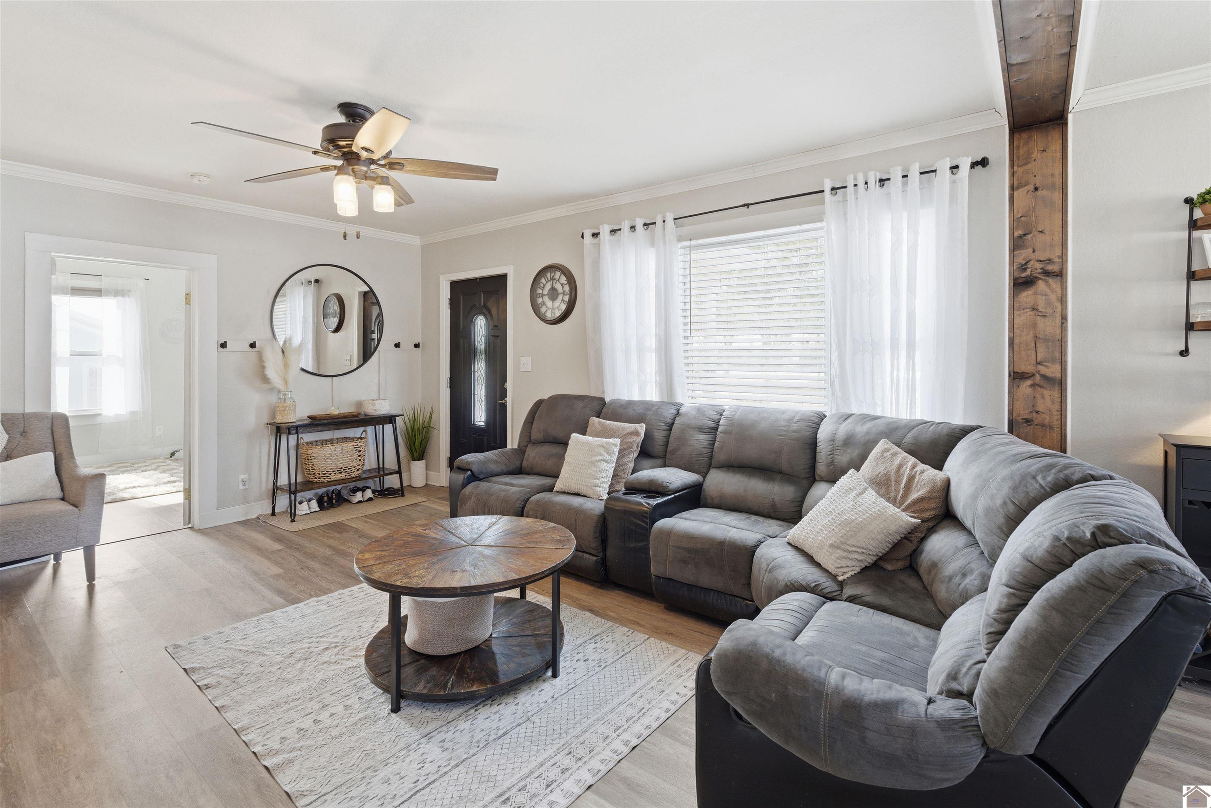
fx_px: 538
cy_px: 404
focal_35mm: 16
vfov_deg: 73.8
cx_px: 606
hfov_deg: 96.7
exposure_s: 1/200
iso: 400
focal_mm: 16
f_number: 8
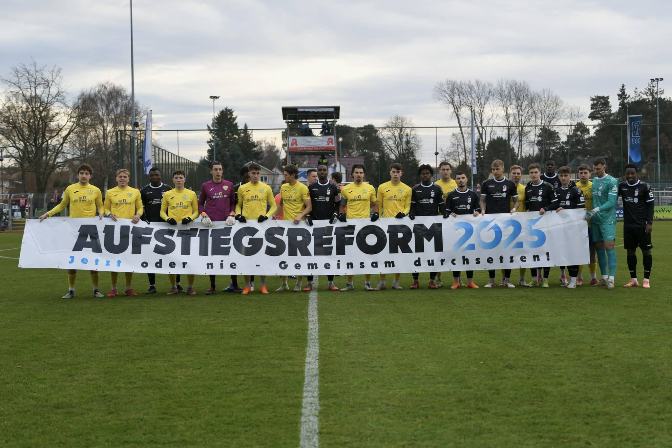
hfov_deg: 43.6
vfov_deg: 29.9
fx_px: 840
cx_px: 336
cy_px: 224
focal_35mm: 45
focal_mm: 45
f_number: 2.8
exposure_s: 1/1600
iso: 450
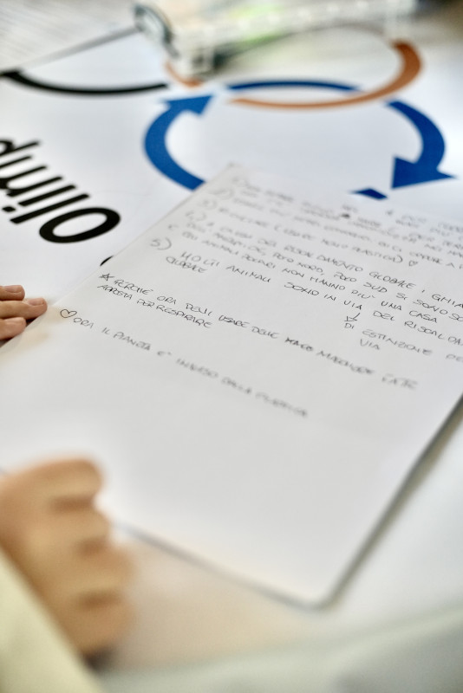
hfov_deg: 27.0
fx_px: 964
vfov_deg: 39.6
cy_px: 346
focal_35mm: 50
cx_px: 232
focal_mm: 50
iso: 1250
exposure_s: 1/160
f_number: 2.2
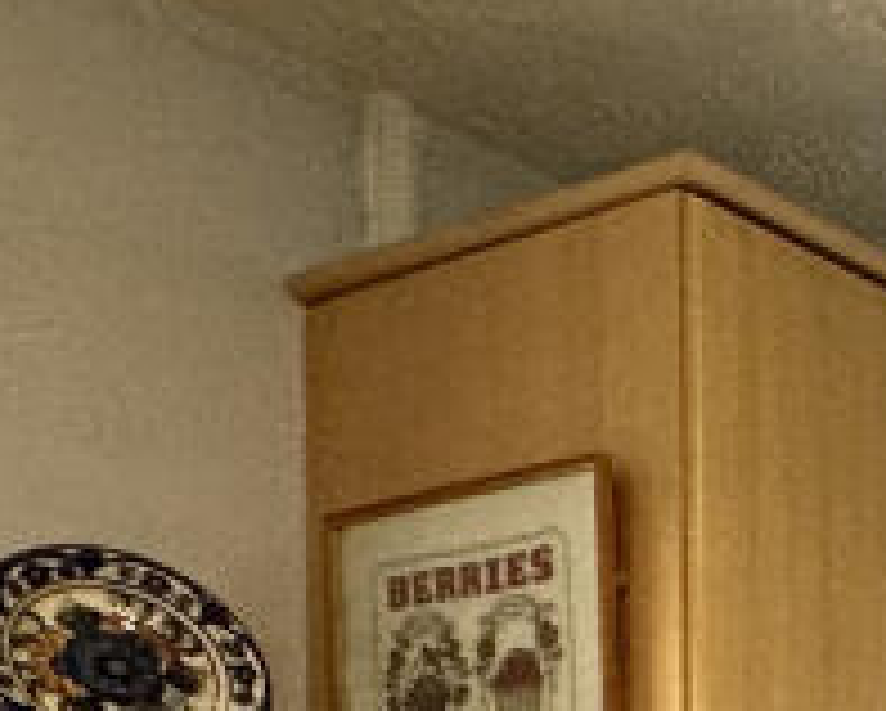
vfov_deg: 17.7
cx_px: 2141
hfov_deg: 15.0
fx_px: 1864
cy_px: 1251
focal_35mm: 71
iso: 160
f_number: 2.2
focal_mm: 2.22
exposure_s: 1/50
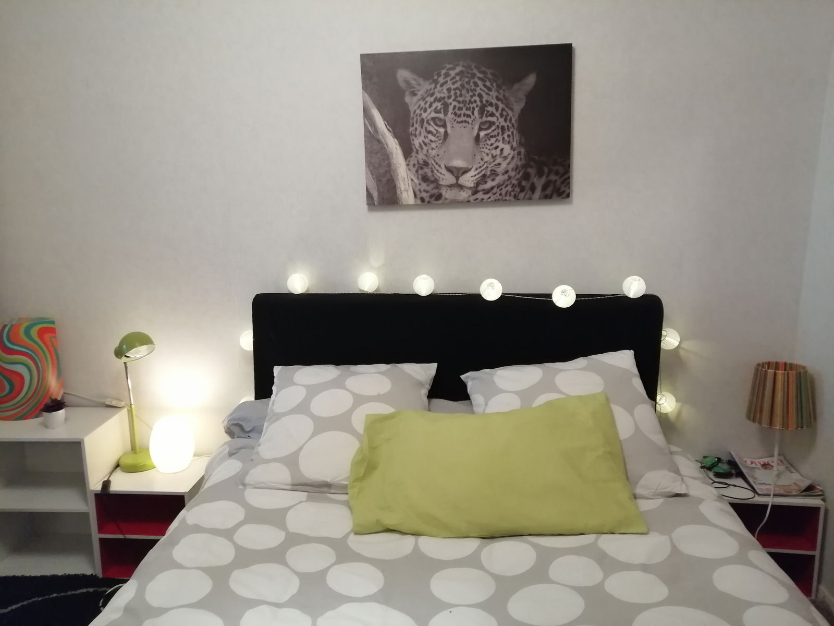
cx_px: 417
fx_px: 651
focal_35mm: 27
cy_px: 313
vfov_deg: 51.4
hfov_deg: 65.3
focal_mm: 3.88
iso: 400
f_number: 1.8
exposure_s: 1/25.7
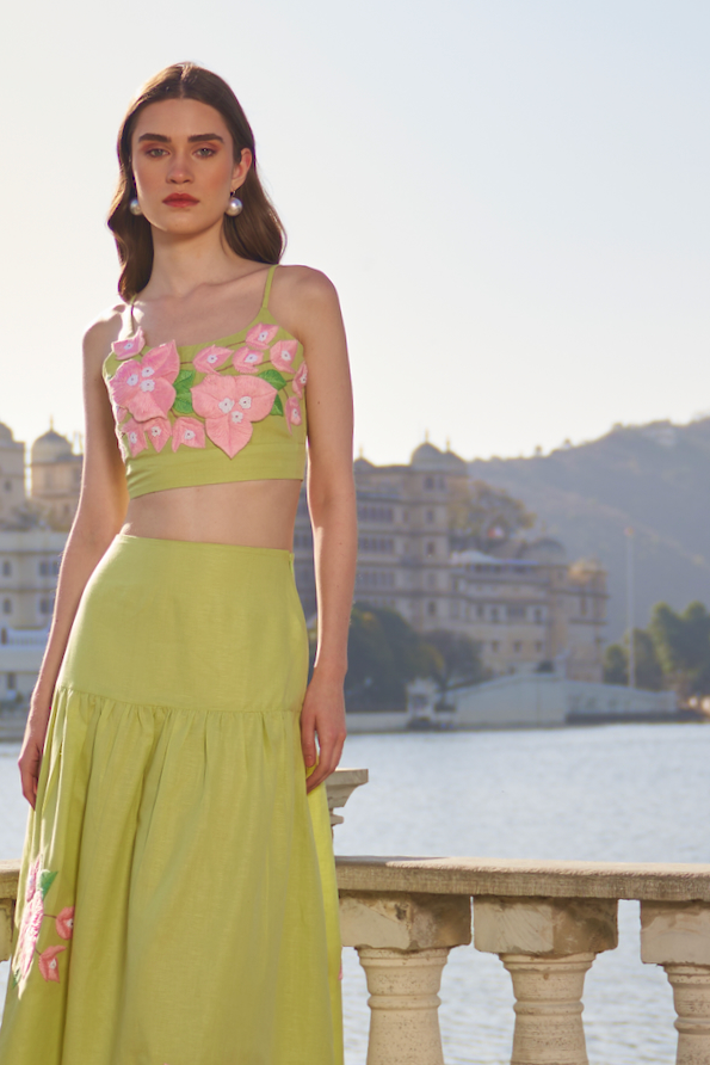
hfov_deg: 20.8
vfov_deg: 30.8
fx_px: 1922
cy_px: 682
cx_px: 195
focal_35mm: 65
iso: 50
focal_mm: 29
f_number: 2.8
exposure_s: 1/1000
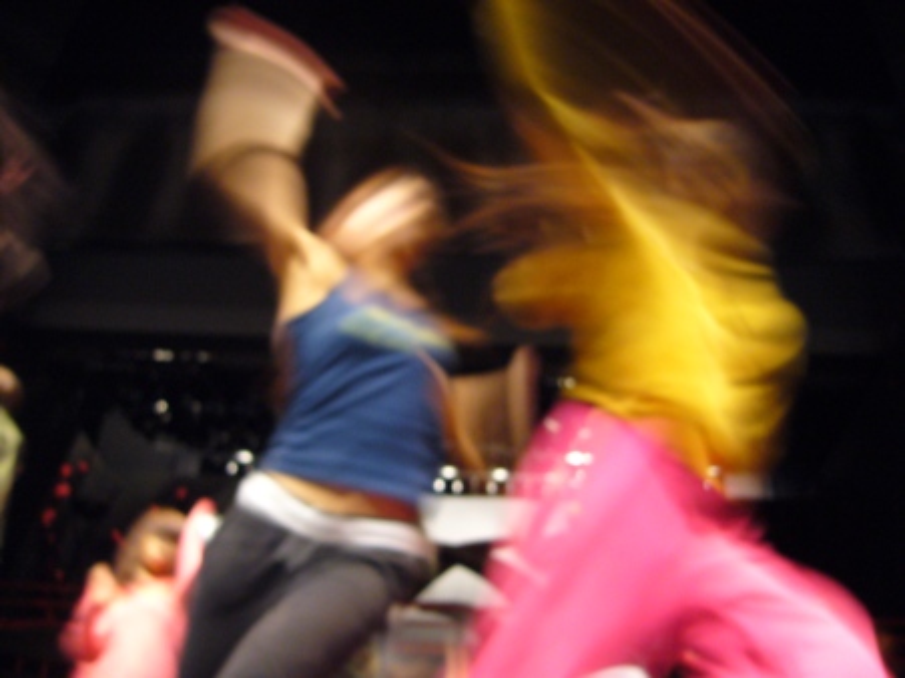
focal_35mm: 35
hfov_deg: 52.6
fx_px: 915
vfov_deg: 40.7
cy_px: 339
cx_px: 452
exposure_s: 1/8
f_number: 2.8
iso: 200
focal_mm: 5.8
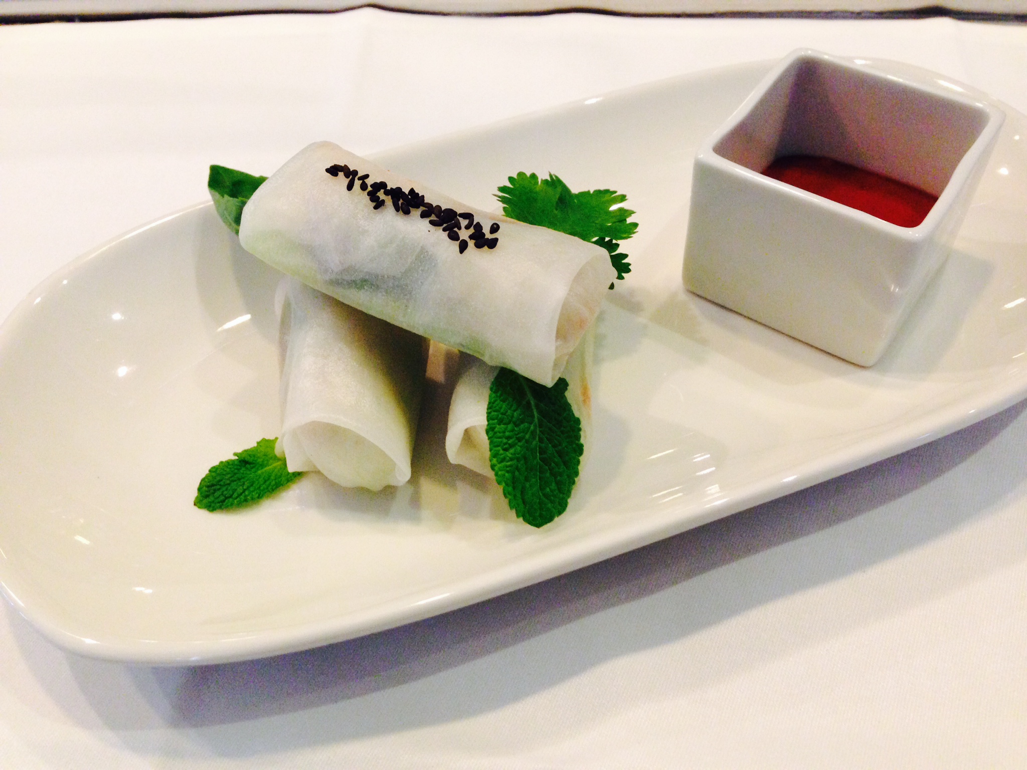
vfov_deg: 42.9
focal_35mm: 33
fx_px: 979
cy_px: 385
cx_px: 514
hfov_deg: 55.4
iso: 320
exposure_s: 1/20
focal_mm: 4.12
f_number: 2.4
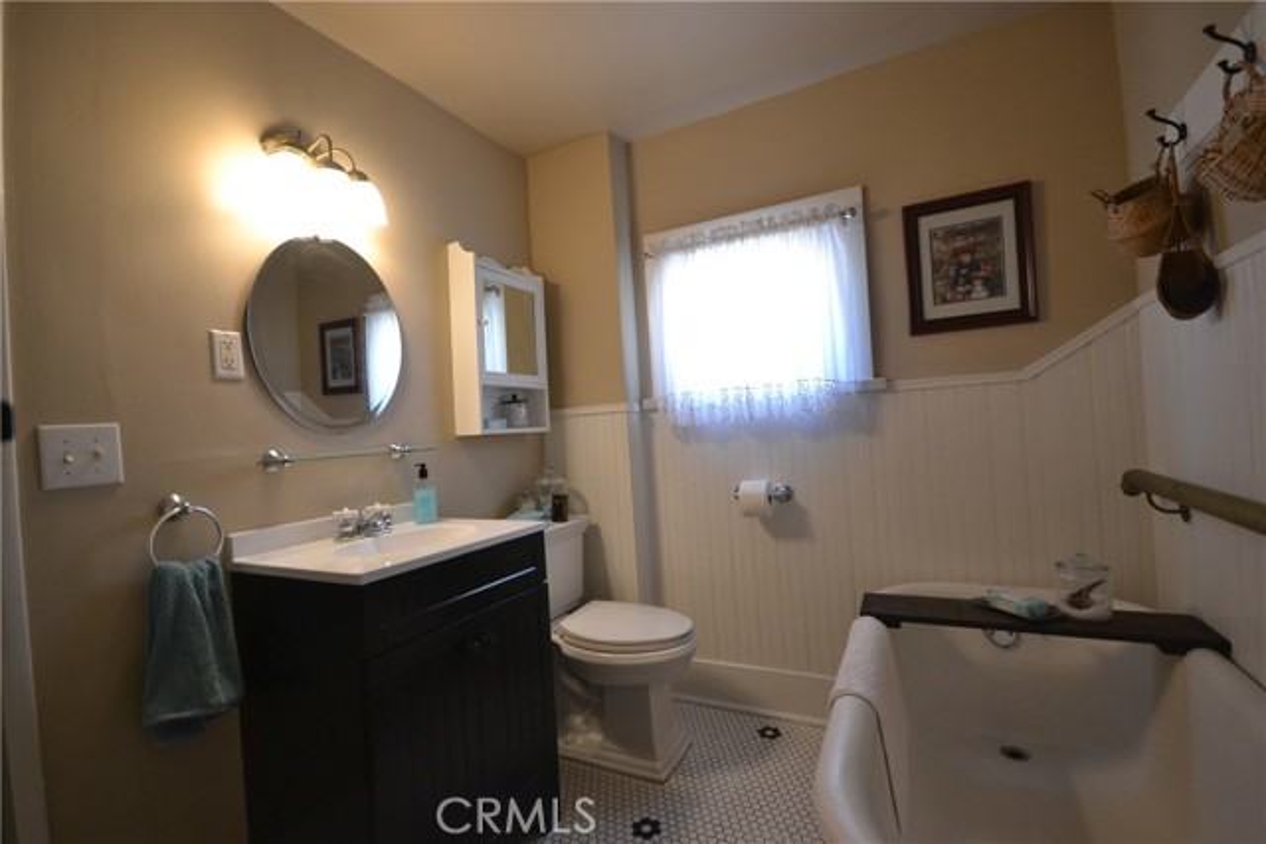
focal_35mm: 15
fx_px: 528
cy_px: 422
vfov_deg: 77.4
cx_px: 633
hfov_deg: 100.4
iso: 560
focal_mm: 10
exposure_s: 1/60
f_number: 4
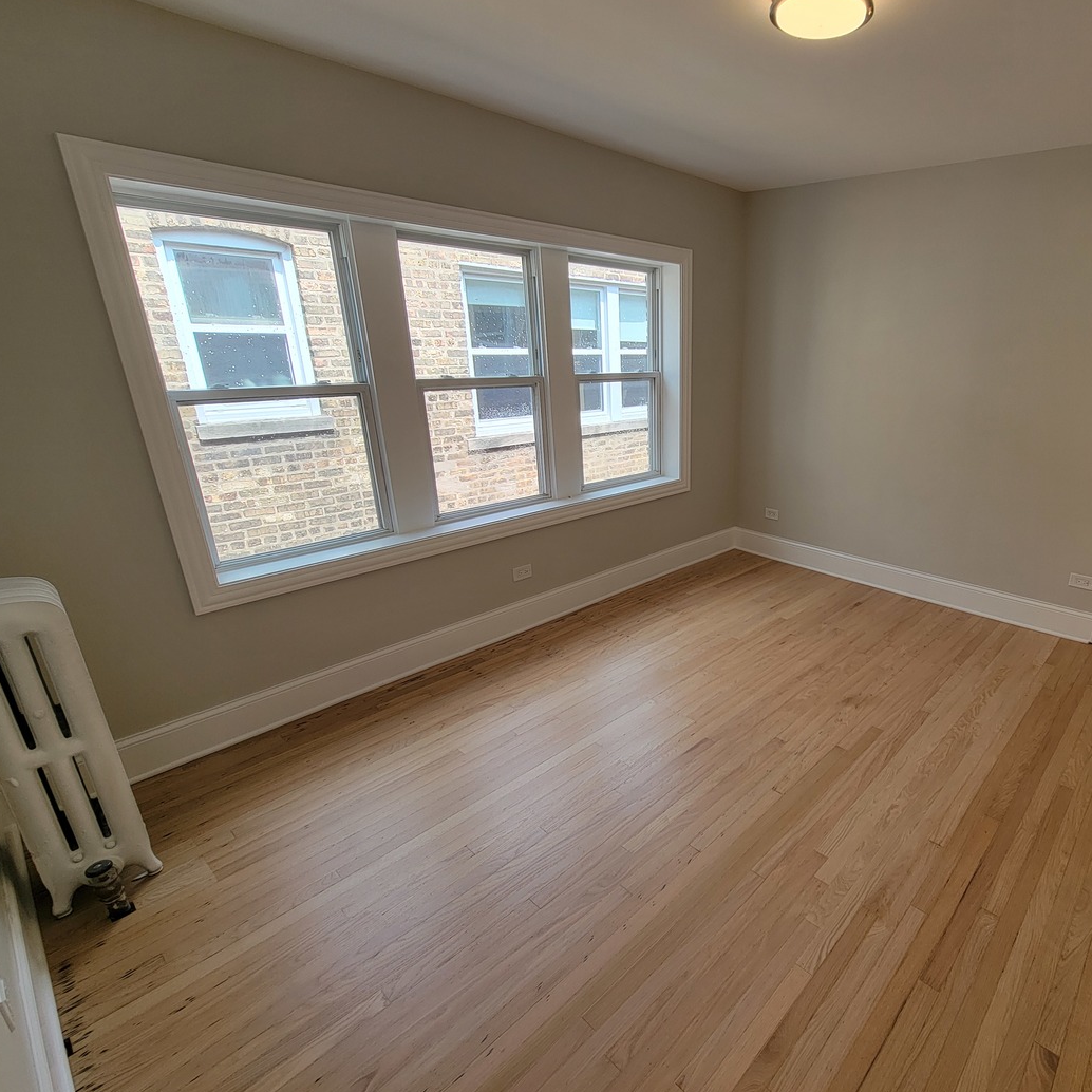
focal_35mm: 16
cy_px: 560
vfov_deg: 87.4
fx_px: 571
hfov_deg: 84.4
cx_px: 729
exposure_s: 1/161
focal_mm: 2.2
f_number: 2.2
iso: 50
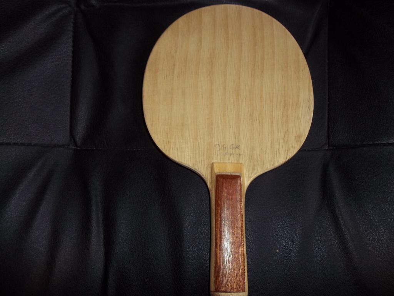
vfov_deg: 44.2
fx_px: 364
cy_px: 148
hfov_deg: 56.8
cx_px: 197
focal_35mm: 32
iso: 80
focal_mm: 5.7
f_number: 2.9
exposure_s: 1/30
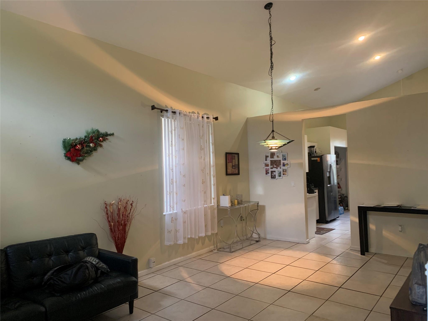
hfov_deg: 67.3
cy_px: 160
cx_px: 214
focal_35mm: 26
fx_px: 321
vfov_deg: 53.1
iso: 400
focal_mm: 4.25
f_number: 1.8
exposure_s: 1/30
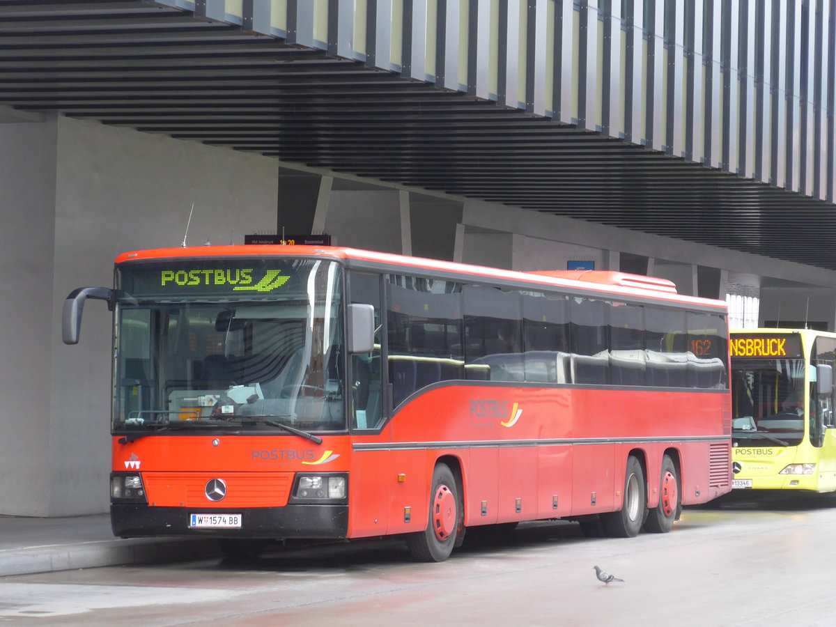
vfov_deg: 11.2
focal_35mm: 132
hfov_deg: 14.9
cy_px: 314
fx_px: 3188
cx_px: 418
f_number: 5.3
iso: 320
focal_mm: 25.7
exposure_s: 1/100
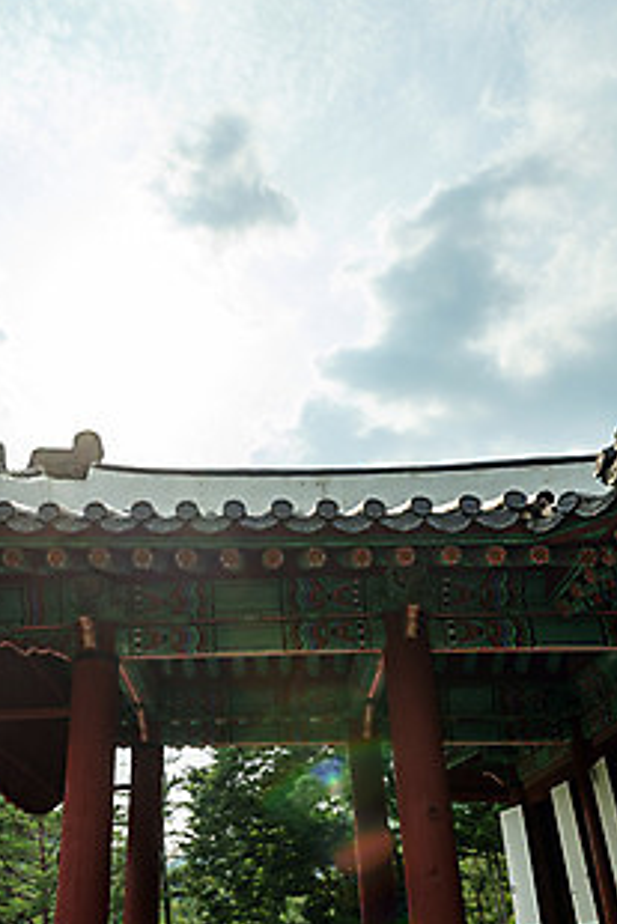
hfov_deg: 42.1
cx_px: 231
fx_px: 796
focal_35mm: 31
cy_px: 554
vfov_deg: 59.8
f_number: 6.3
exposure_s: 1/640
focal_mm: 24
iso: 100
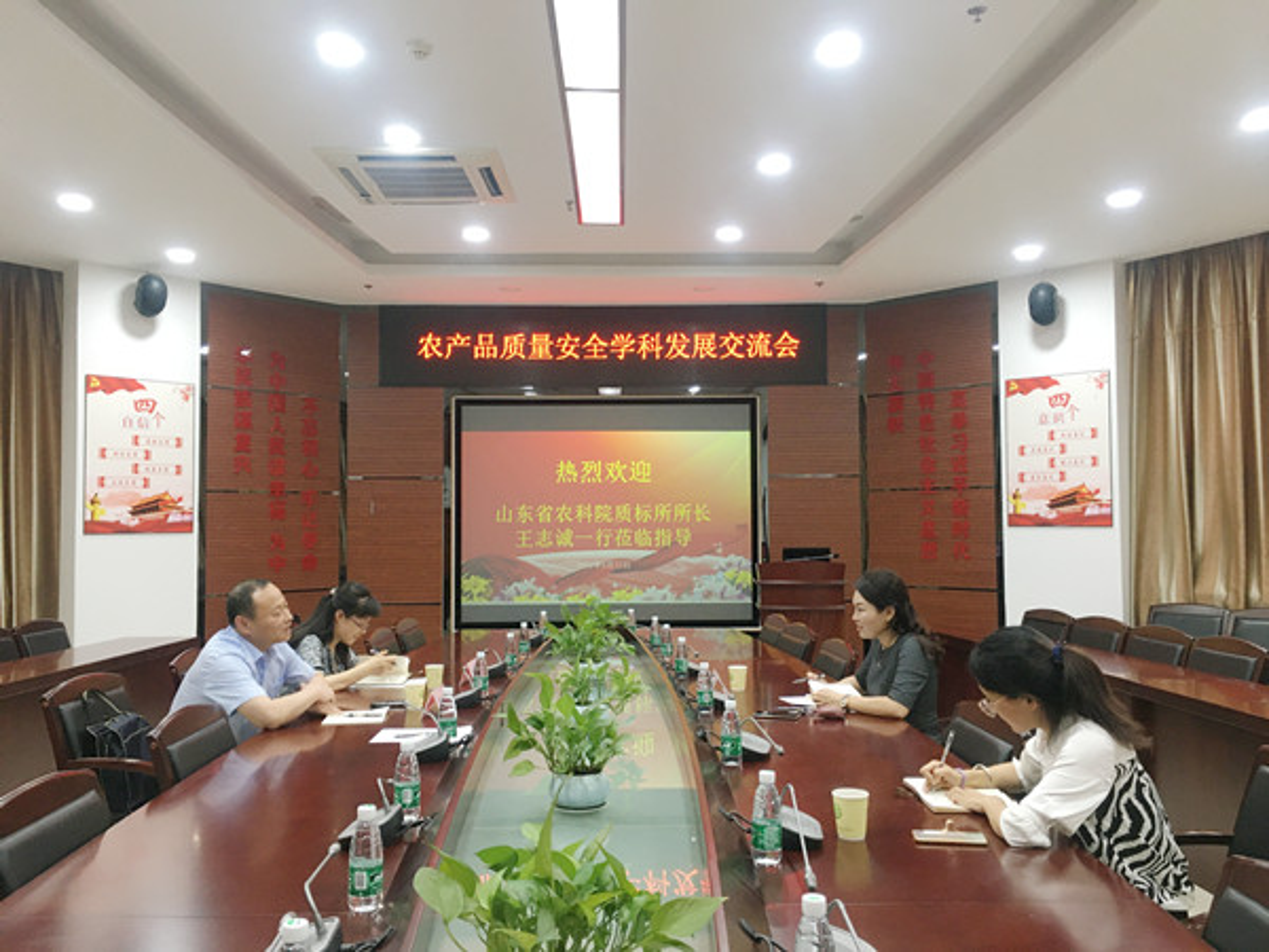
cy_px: 476
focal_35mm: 29
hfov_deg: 61.7
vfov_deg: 48.2
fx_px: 1063
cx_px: 634
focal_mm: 4.15
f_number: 2.2
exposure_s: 1/33
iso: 125
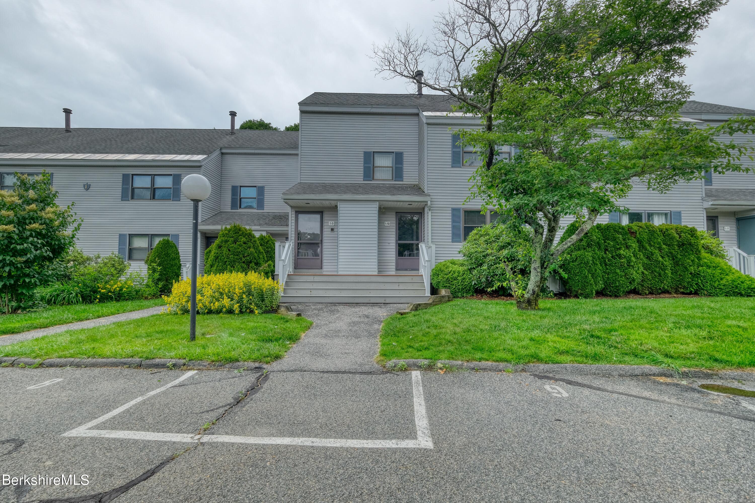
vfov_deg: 77.3
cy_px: 252
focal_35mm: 15
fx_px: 315
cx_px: 378
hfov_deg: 100.4
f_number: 4
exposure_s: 1/60
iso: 800
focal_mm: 10
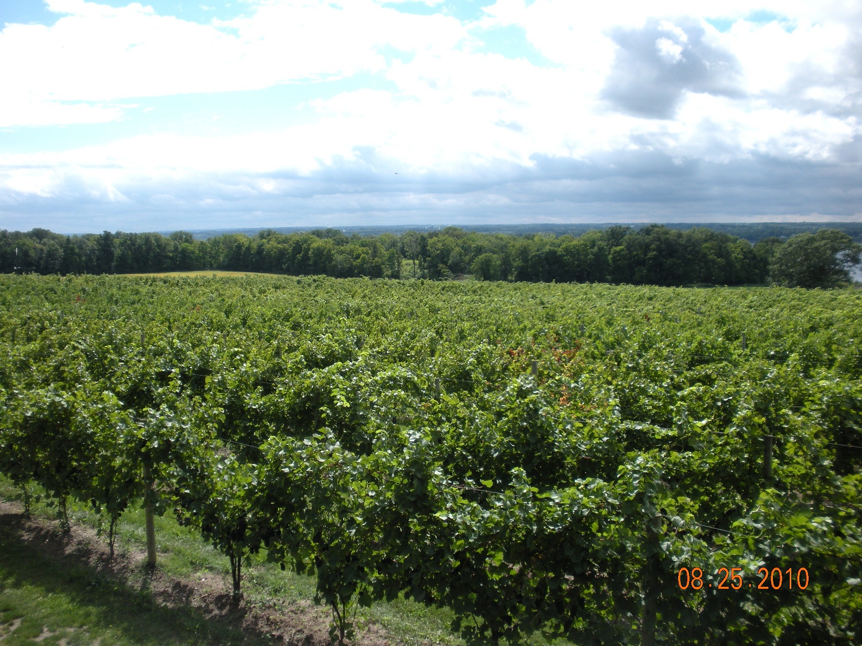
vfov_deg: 39.7
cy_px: 323
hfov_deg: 51.4
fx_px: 896
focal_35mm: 36
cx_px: 431
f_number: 3.5
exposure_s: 1/758
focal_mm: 6.3
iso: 64
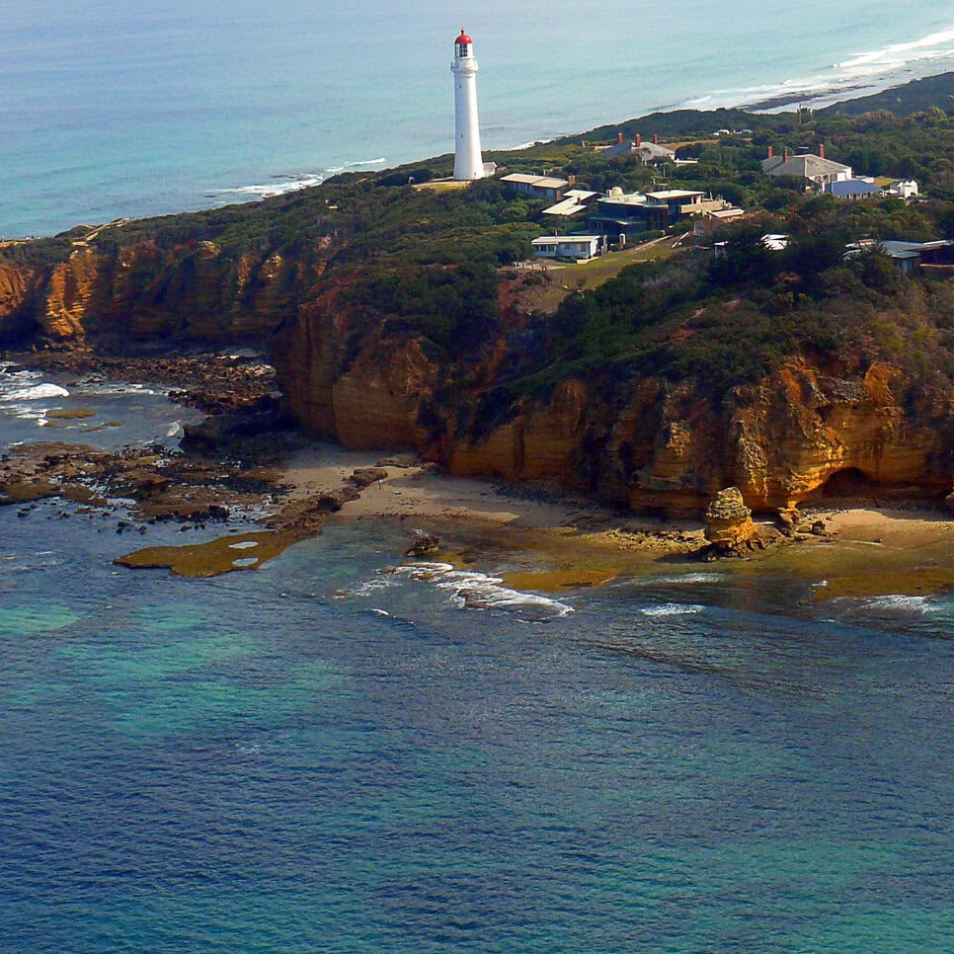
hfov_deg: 16.1
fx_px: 3367
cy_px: 236
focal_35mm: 108
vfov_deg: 16.0
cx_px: 507
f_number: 4.5
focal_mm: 12.4
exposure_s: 1/250
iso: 100
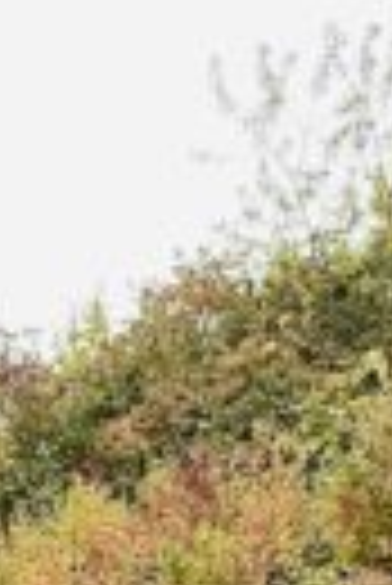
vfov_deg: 20.8
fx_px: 1401
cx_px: -95
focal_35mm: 86
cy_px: 828
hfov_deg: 15.3
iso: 64
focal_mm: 2.22
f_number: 2.2
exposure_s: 1/331
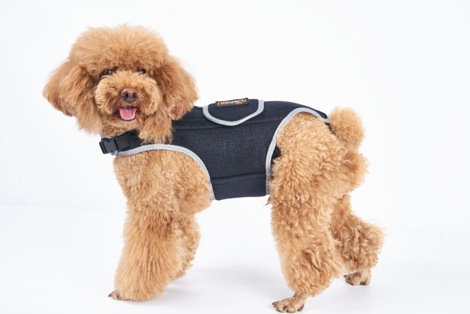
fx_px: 614
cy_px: 163
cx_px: 231
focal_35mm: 47
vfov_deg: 28.7
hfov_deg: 41.9
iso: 100
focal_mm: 45
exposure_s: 1/60
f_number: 16
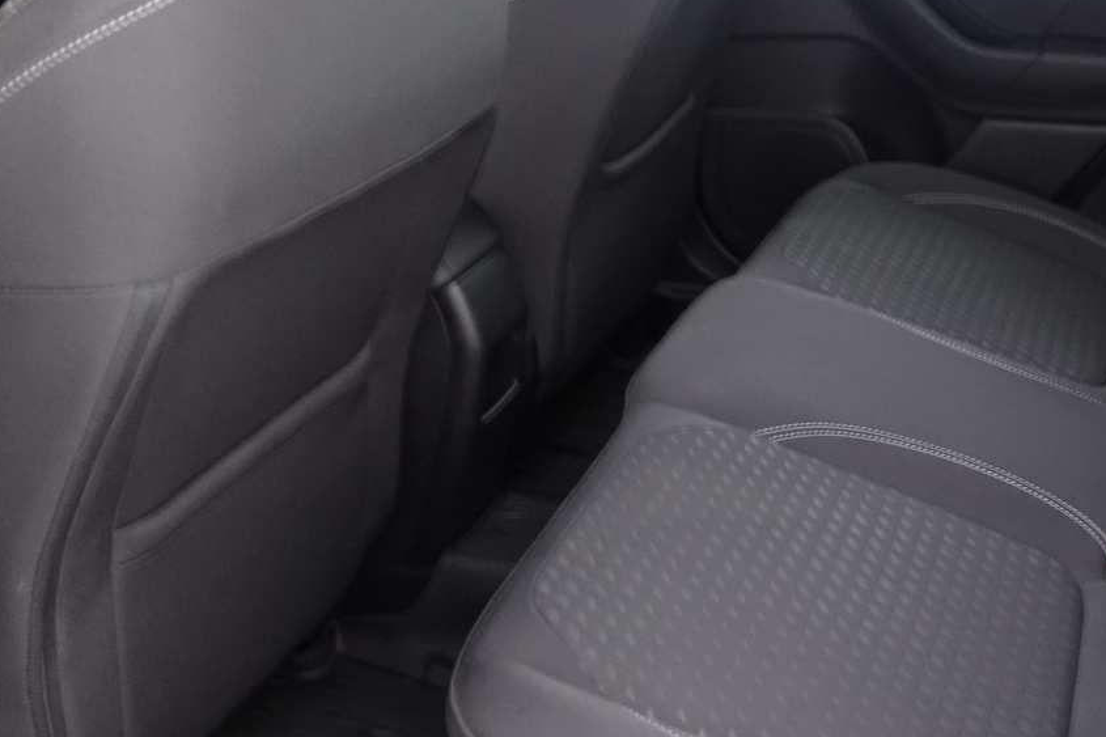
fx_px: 1413
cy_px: 398
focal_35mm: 46
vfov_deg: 29.2
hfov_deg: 40.7
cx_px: 904
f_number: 1.8
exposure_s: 1/8
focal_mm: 9.4
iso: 800
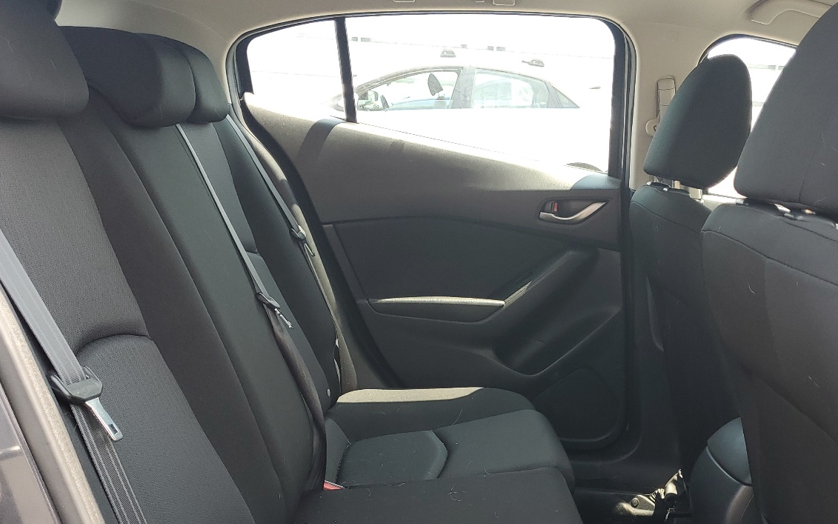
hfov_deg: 50.2
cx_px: 476
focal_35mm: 39
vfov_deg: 32.4
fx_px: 891
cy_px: 366
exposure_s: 1/250
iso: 50
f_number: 1.5
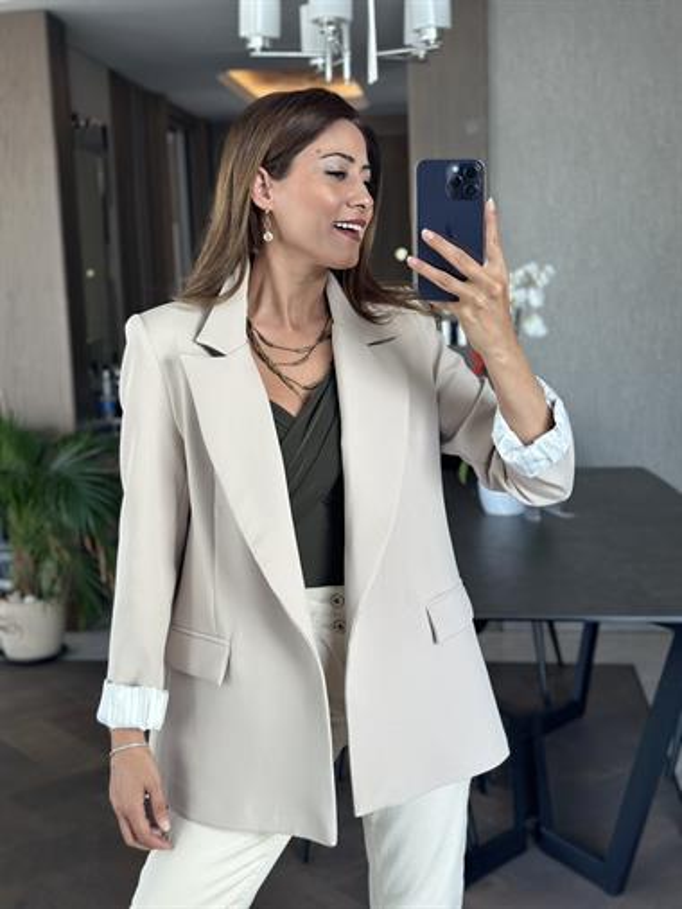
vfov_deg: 39.6
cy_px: 454
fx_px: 1260
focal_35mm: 48
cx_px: 341
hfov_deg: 30.3
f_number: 1.78
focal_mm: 6.86
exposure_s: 1/121
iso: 100
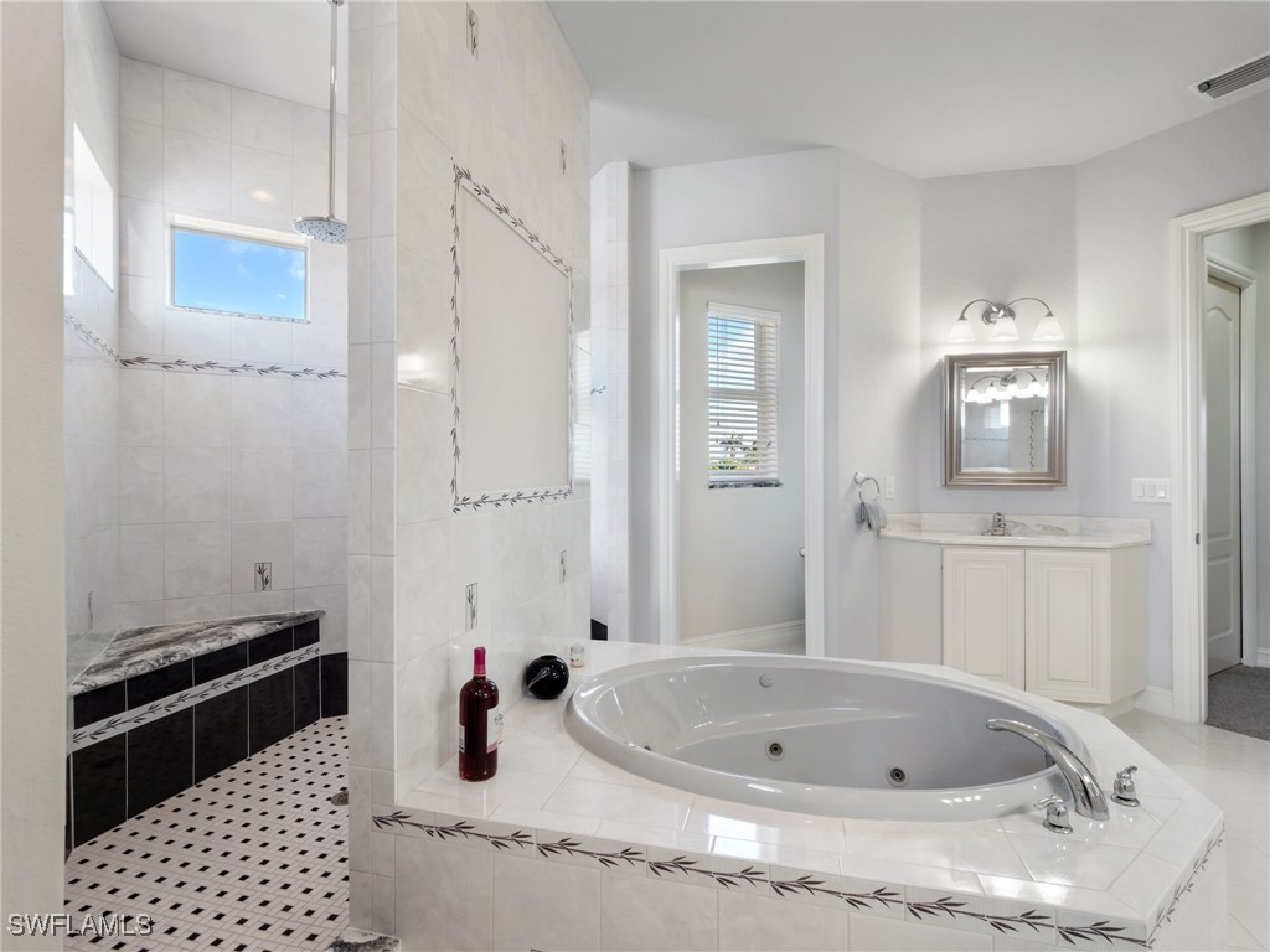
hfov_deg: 94.5
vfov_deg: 78.1
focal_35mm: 16
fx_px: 587
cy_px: 476
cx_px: 635
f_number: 7.1
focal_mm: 8
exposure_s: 1/10
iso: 200
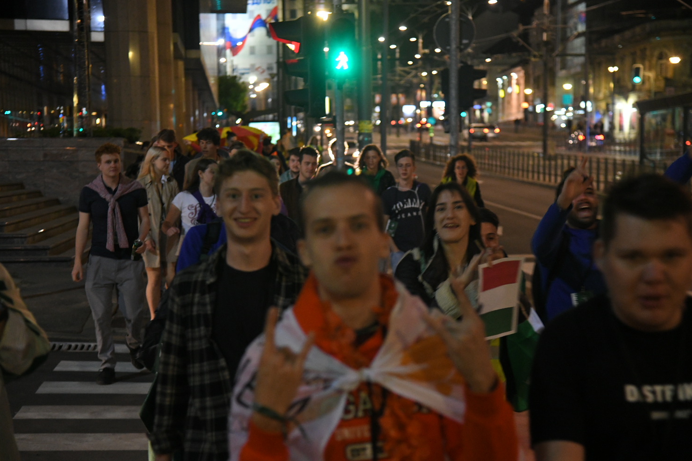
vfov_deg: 16.7
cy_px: 249
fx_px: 1576
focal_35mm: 82
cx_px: 345
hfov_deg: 24.8
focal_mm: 75
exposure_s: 1/60
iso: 4000
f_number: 4
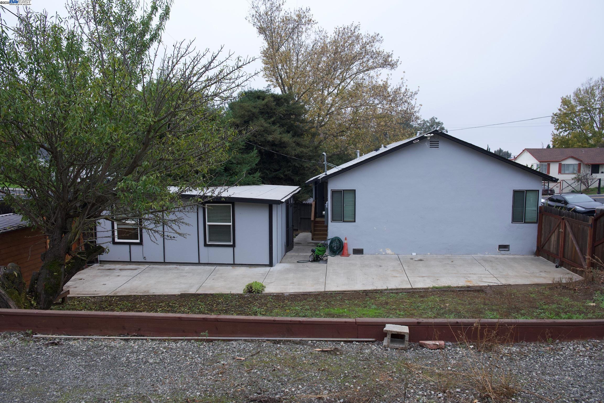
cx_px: 302
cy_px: 202
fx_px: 403
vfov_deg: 53.1
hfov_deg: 73.7
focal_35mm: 24
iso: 1000
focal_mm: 16
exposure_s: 1/500
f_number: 5.6
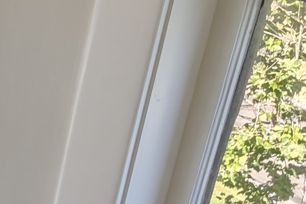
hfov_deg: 18.7
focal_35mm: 79
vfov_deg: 17.2
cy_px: 66
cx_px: -271
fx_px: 671
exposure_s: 1/629
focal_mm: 2.71
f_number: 2.2
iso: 50
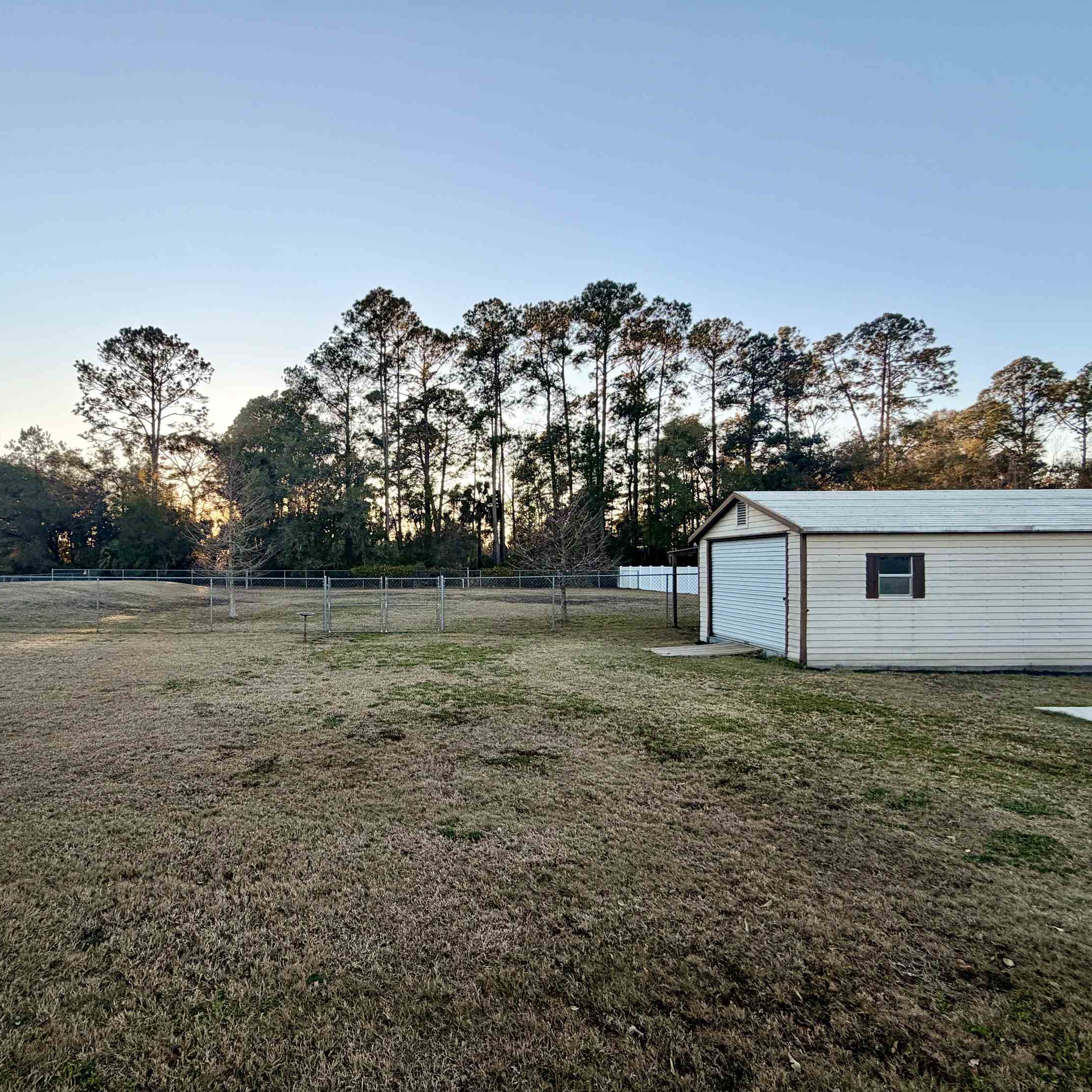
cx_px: 423
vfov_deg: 83.9
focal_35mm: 17
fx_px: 607
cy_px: 561
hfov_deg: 82.7
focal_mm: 2.22
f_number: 2.2
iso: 50
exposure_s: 1/376
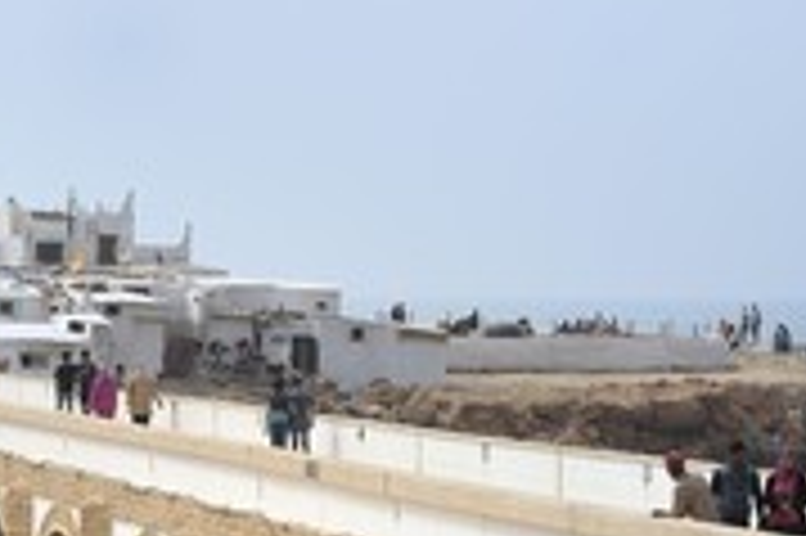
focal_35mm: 240
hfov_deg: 8.6
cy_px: 608
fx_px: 5368
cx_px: 95
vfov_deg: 5.7
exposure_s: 1/250
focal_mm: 102
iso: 200
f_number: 13
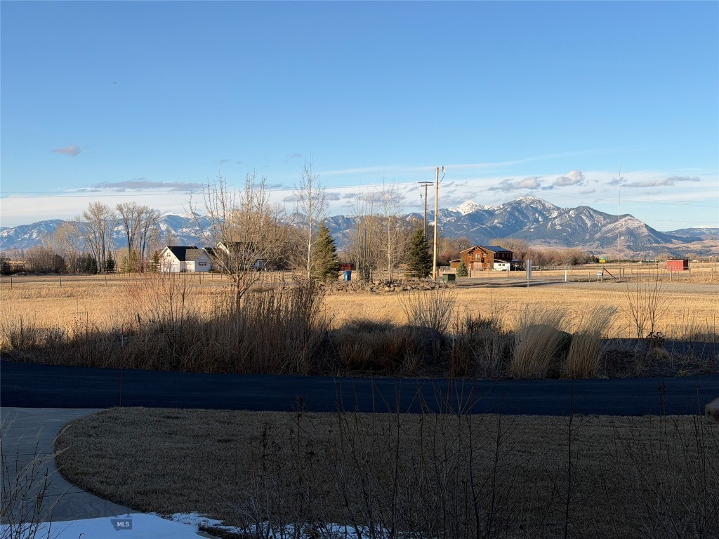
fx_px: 997
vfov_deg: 30.3
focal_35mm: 48
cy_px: 270
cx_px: 360
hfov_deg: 39.7
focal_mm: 6.76
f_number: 1.78
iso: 64
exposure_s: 1/3378
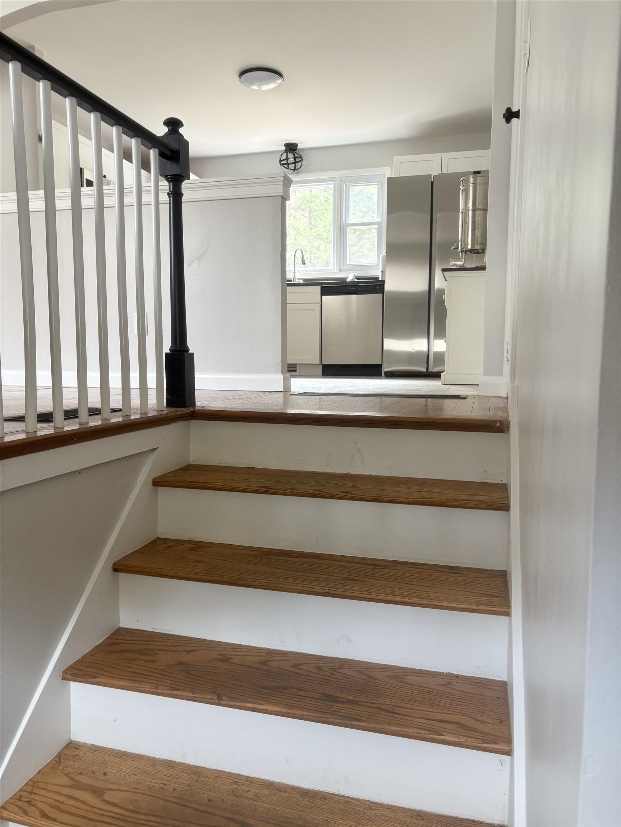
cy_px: 414
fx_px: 622
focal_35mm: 26
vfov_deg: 67.3
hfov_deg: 53.1
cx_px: 310
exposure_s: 1/60
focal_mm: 5.96
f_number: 1.6
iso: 125
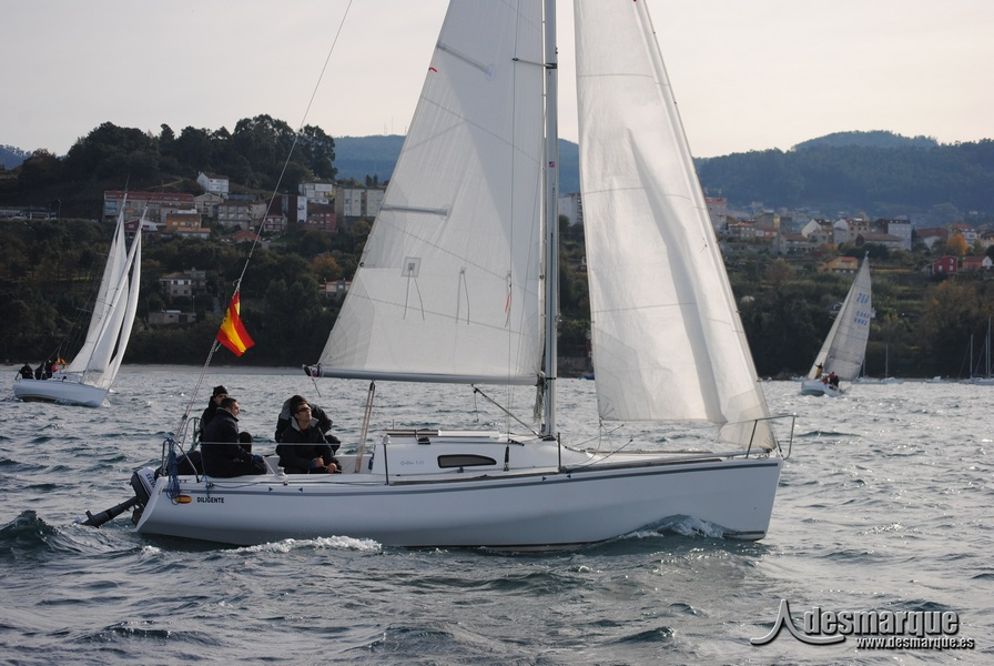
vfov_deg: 15.2
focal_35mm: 90
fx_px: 2488
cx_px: 497
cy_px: 333
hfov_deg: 22.6
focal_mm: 60
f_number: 6.3
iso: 100
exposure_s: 1/640
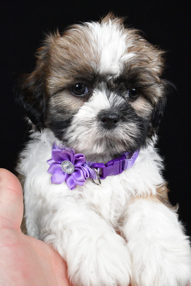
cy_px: 143
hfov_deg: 31.9
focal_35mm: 42
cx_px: 96
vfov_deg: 46.4
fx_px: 334
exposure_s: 1/640
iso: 6400
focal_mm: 28
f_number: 11
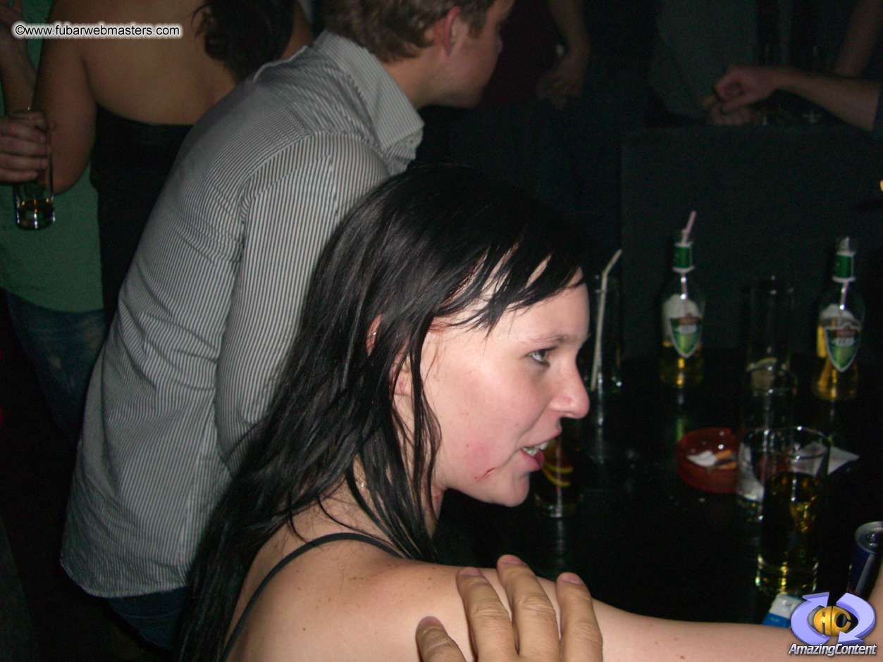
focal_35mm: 38
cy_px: 331
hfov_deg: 49.0
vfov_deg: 37.7
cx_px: 442
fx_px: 969
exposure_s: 1/60
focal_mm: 7.9
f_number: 2.8
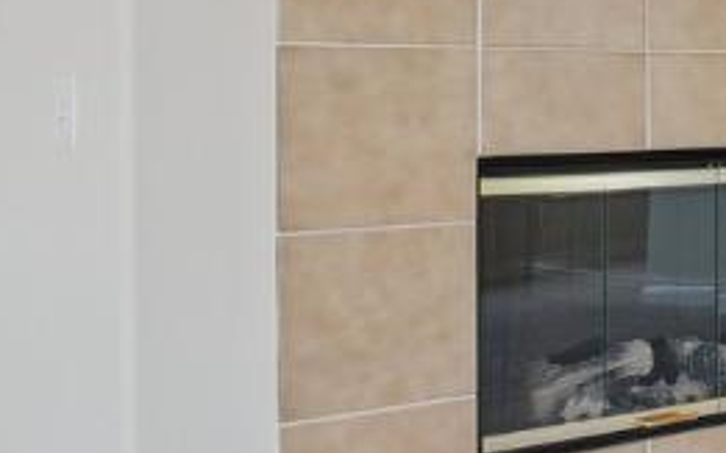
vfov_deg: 15.8
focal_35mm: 82
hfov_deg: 15.2
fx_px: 1622
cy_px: 60
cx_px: 1716
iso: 500
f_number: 8
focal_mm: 14
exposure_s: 1/60
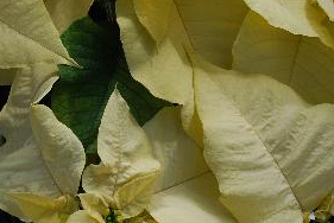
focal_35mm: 75
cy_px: 117
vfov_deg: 18.3
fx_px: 694
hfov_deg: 27.0
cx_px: 137
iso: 100
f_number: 8
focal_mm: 35
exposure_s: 1/200
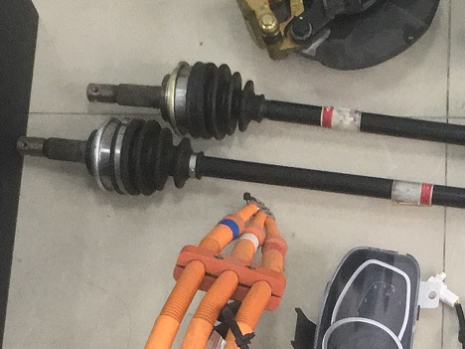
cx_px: 420
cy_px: 397
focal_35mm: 125
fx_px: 1679
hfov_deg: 15.6
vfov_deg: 11.7
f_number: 2.2
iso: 200
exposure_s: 1/33
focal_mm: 4.15
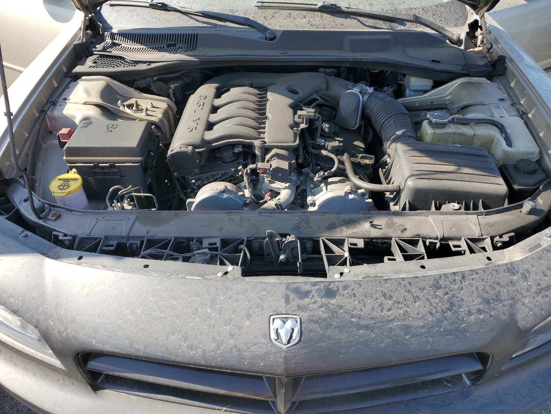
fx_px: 414
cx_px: 276
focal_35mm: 26
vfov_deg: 53.1
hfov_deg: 67.3
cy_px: 207
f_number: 1.5
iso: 50
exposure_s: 1/909
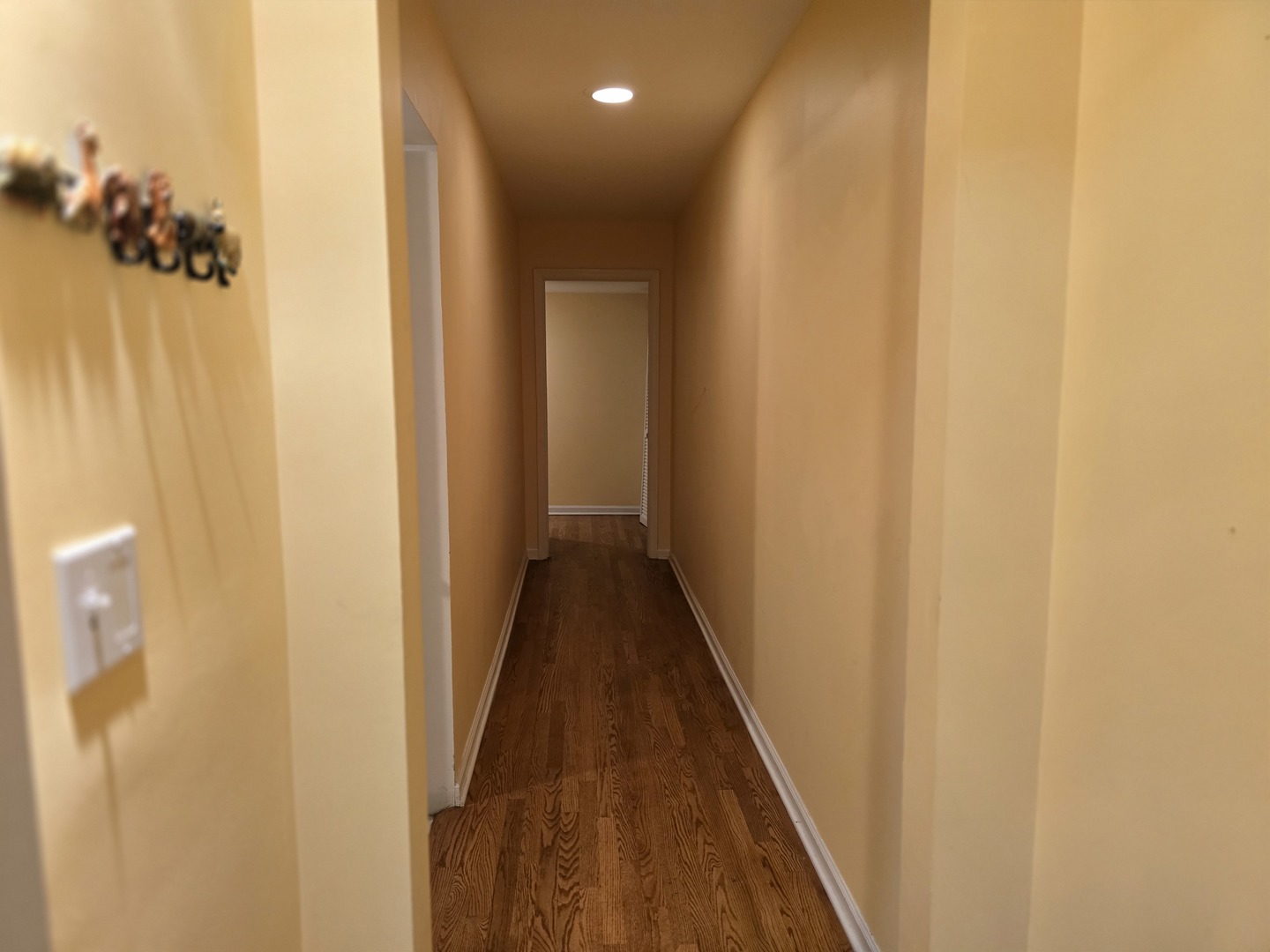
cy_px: 476
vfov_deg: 58.9
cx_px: 635
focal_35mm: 23
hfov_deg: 73.9
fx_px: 844
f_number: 1.7
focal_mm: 6.3
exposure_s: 1/120
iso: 400
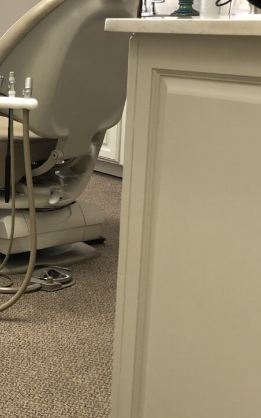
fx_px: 718
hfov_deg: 18.5
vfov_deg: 32.4
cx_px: -120
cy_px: 179
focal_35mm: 63
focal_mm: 3.99
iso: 50
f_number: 1.8
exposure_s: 1/17
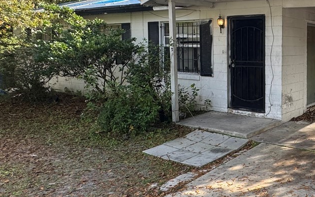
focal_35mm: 38
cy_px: 67
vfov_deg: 33.3
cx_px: 288
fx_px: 326
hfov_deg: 46.1
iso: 40
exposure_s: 1/370
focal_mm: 2.22
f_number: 2.2
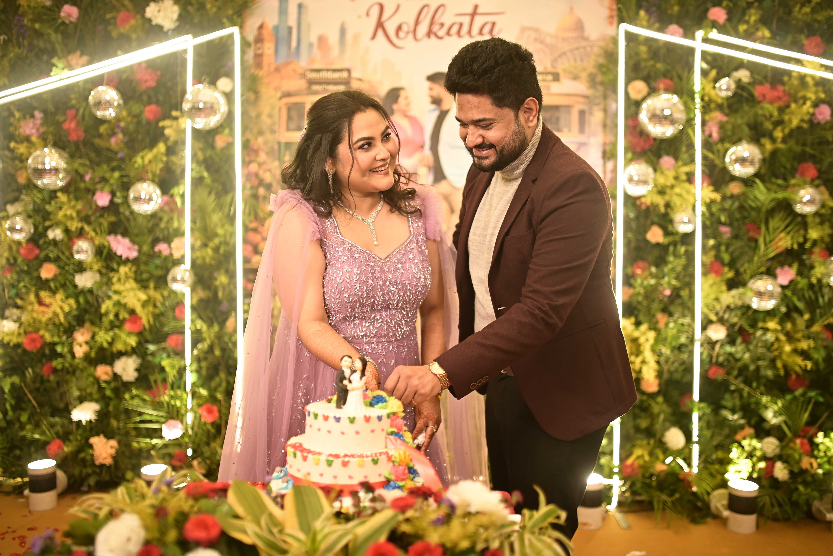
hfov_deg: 54.4
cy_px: 278
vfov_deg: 37.9
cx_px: 416
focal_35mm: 35
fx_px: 810
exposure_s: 1/640
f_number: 1.8
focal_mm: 35
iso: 640
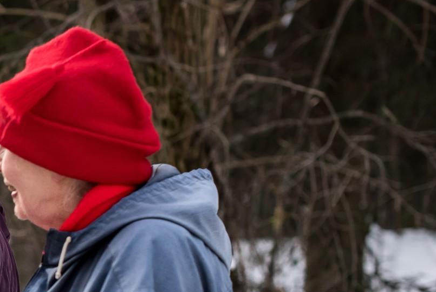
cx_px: -165
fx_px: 1806
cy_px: 300
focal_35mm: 149
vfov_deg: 9.2
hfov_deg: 13.2
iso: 250
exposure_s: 1/2500
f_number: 2.8
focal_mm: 50
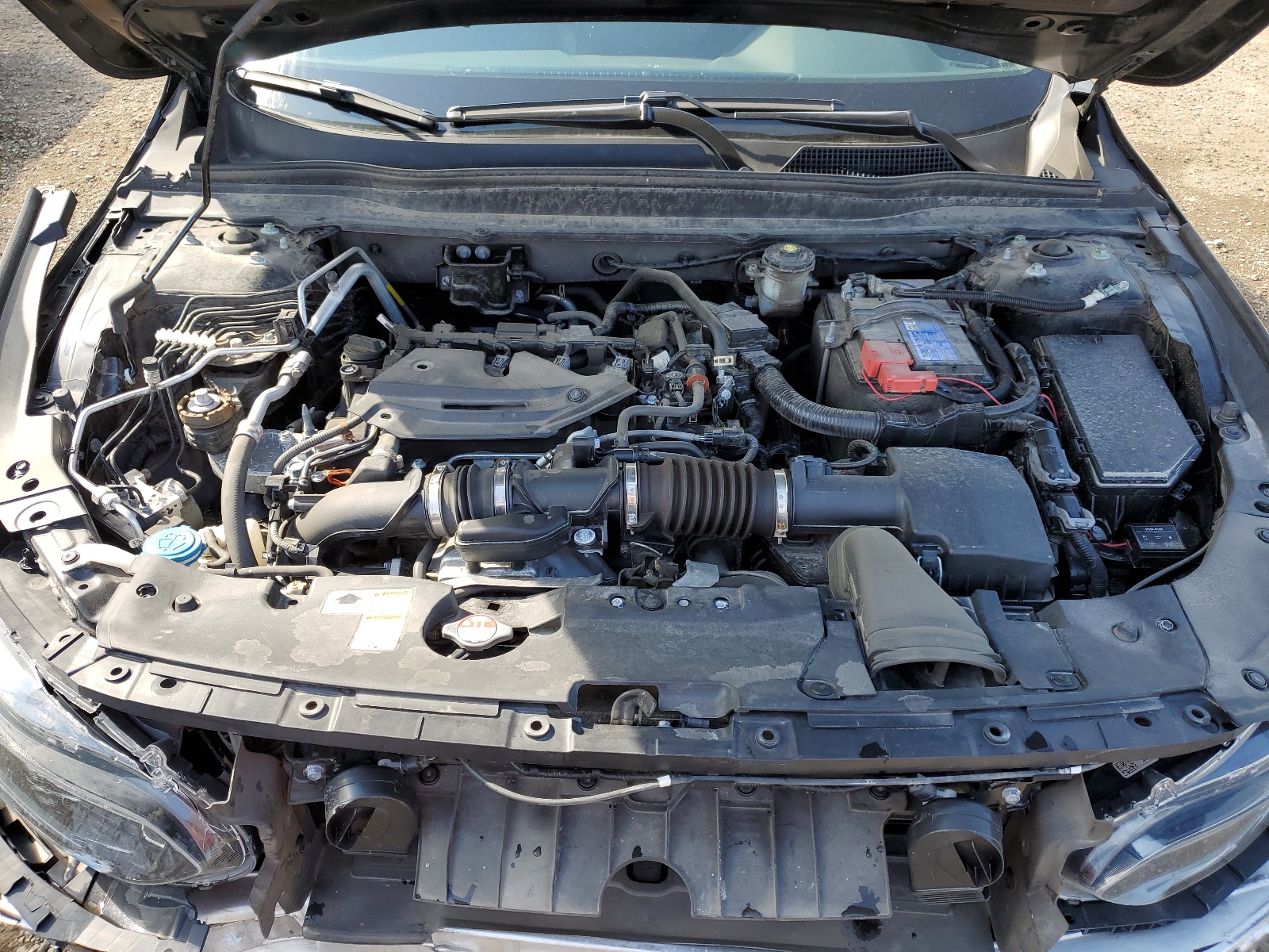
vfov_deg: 53.1
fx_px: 953
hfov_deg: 67.3
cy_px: 476
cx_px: 634
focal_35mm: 26
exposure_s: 1/476
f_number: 1.5
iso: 50
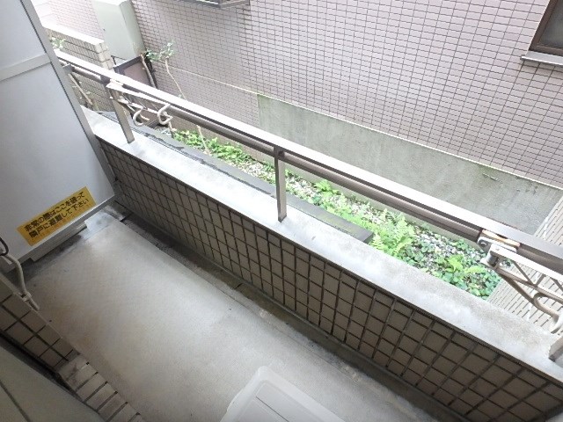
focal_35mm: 21
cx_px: 282
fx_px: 342
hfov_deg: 79.0
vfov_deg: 63.4
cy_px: 211
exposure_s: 1/30
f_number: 3.5
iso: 400
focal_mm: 3.7
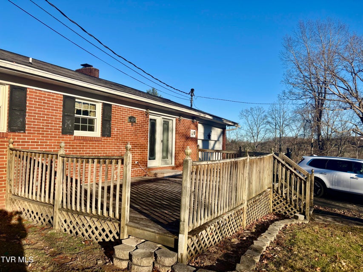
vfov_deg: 53.1
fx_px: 273
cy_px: 136
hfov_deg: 67.3
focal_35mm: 26
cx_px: 182
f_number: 1.6
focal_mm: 5.96
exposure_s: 1/2571
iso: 50
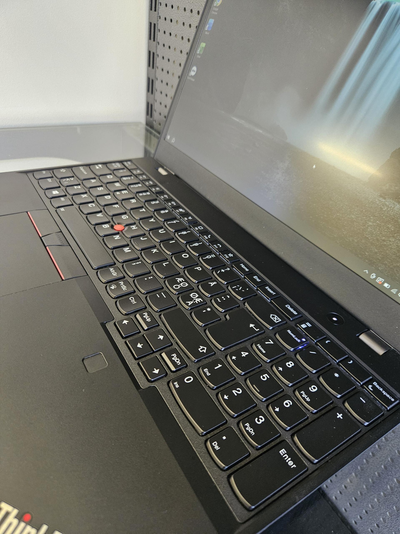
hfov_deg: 58.9
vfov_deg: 73.9
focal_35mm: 23
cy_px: 267
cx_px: 200
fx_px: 354
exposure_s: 1/100
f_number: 1.8
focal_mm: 5.4
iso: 640
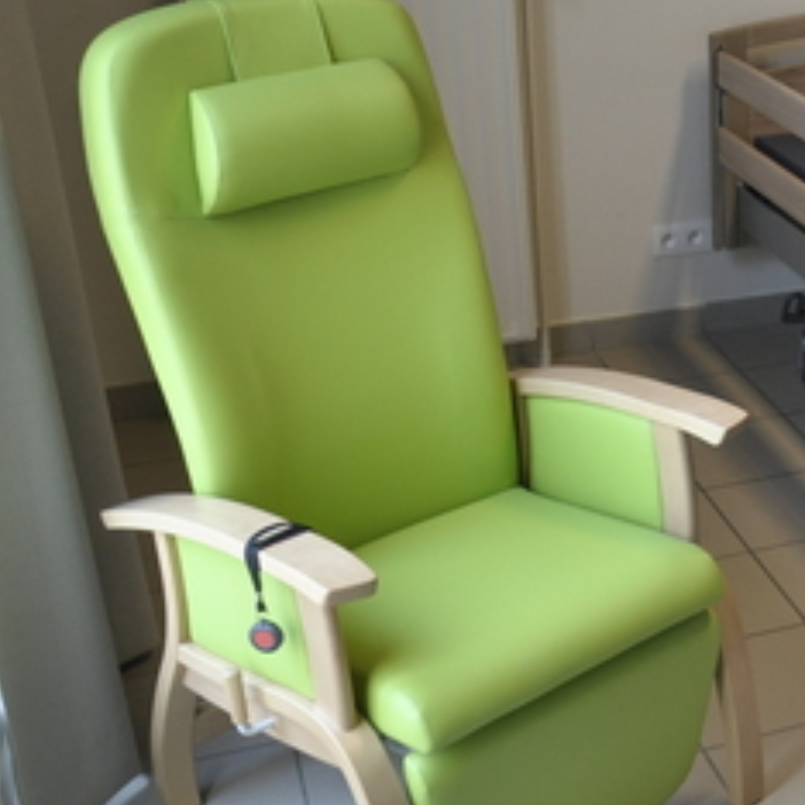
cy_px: 320
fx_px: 1552
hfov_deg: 25.6
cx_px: 1001
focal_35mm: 59
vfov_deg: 29.0
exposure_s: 1/100
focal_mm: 18
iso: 800
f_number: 5
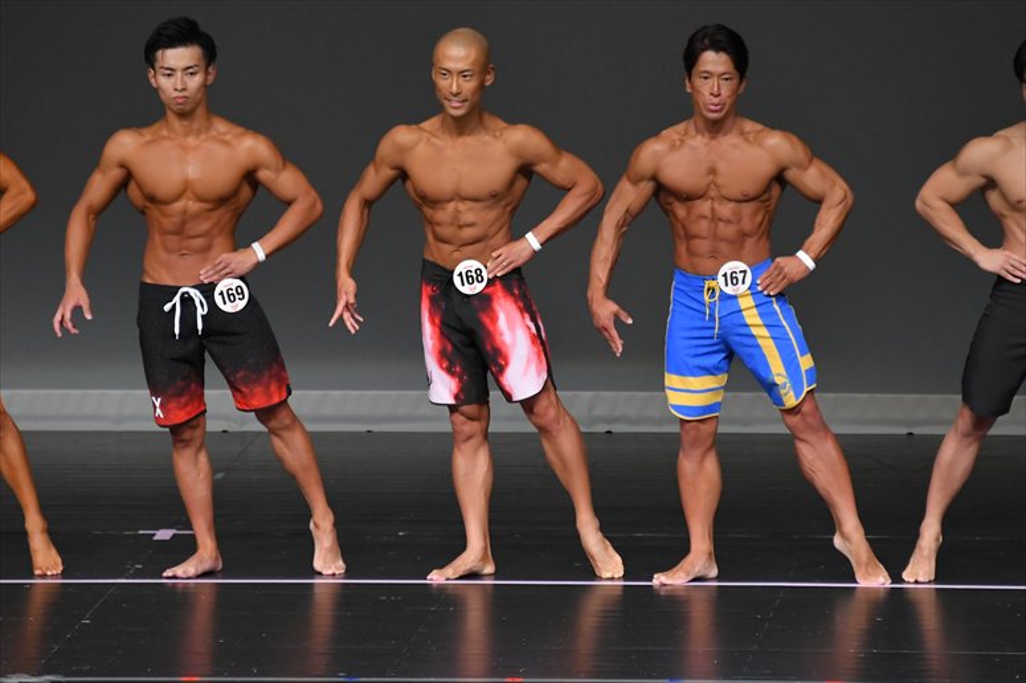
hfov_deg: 5.5
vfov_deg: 3.7
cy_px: 342
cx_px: 513
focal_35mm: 375
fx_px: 10682
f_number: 5.6
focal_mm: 250
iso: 4000
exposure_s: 1/400
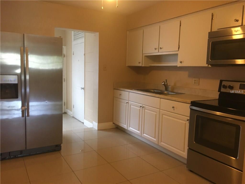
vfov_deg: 48.2
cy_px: 92
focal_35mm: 29
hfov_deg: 61.7
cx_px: 122
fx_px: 205
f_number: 2.2
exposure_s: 1/17
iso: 200
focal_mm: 4.15
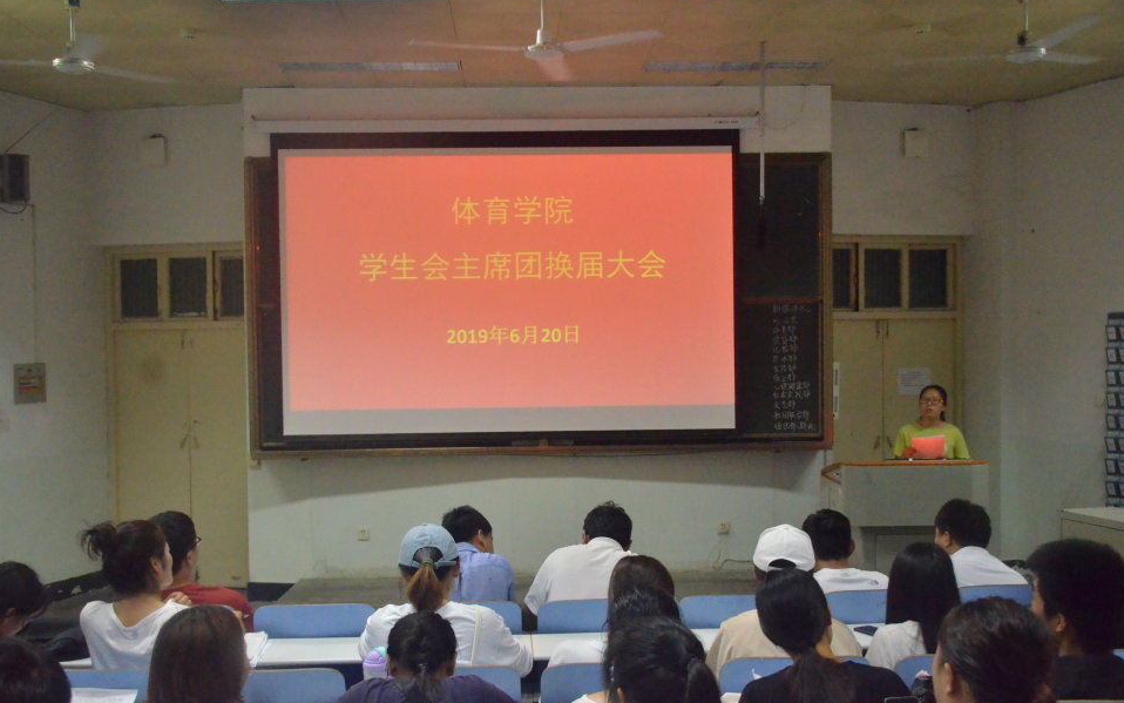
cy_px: 364
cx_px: 562
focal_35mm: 40
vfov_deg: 32.0
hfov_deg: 49.3
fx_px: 1225
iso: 4000
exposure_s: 1/100
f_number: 5
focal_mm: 26
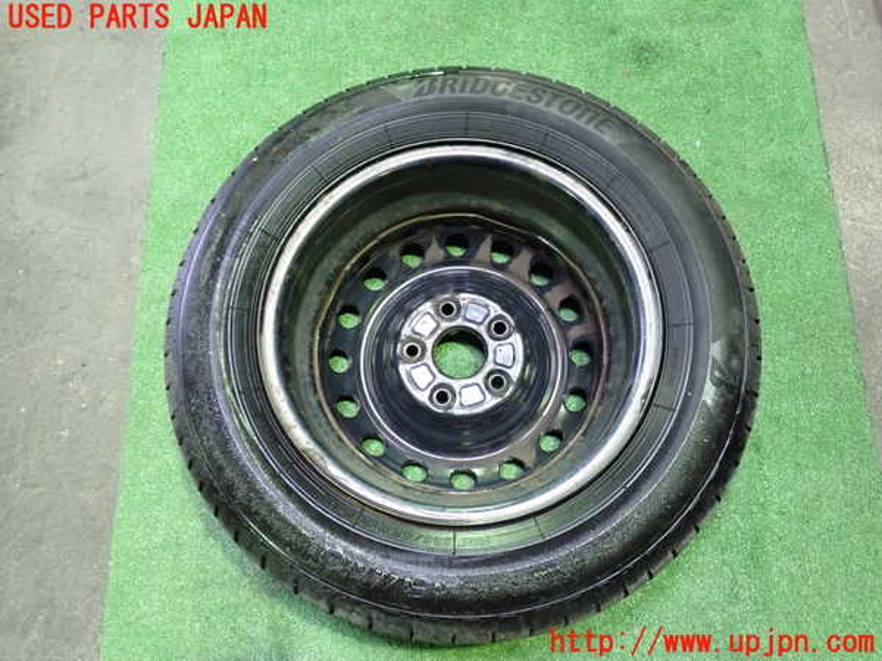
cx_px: 441
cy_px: 330
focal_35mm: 30
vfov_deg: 46.8
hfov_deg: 60.0
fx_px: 764
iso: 800
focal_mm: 5.4
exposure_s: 1/25
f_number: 2.3
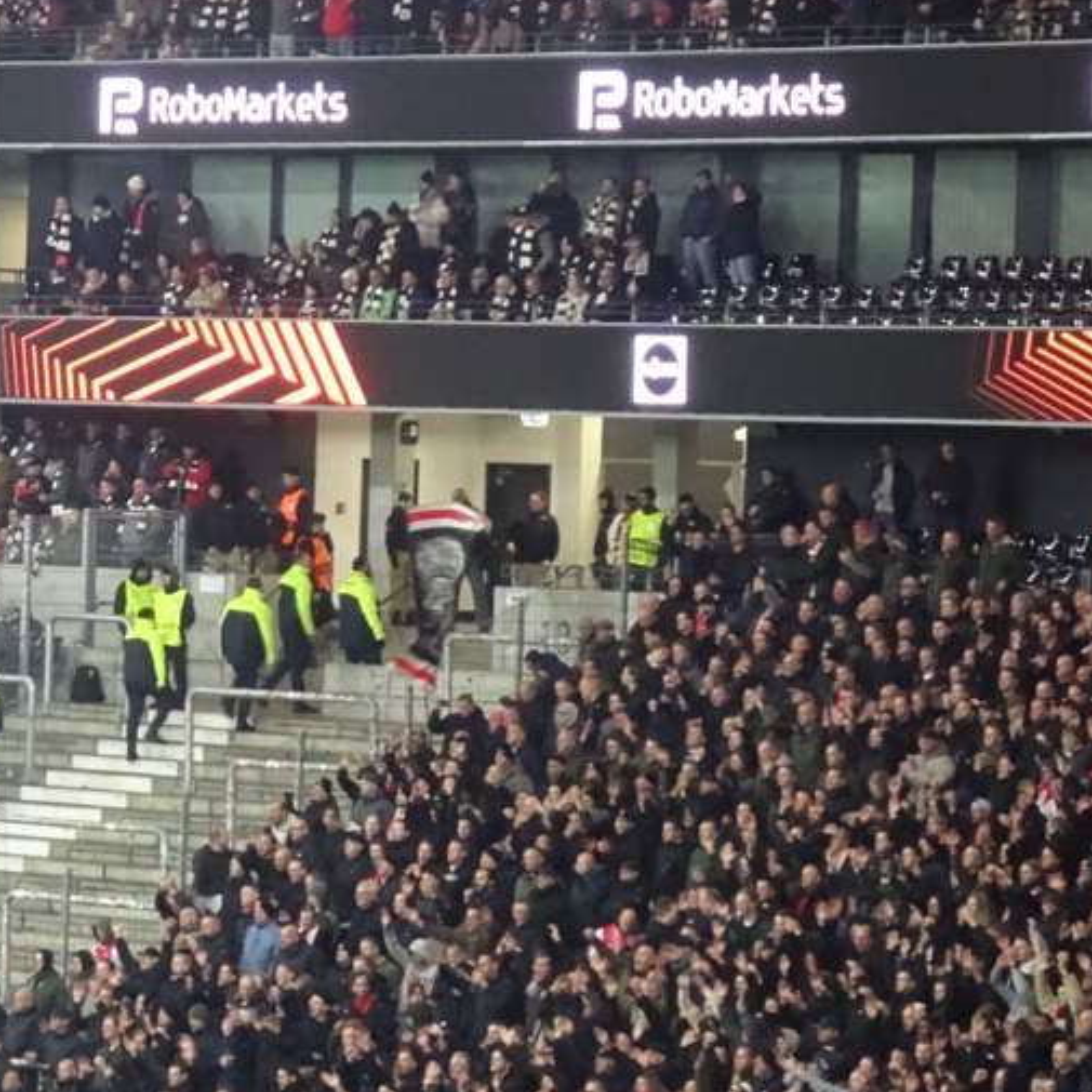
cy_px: 569
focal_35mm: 209
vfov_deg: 8.4
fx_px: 7459
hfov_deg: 8.3
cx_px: -169
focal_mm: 14.12
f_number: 5
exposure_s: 1/30
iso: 800
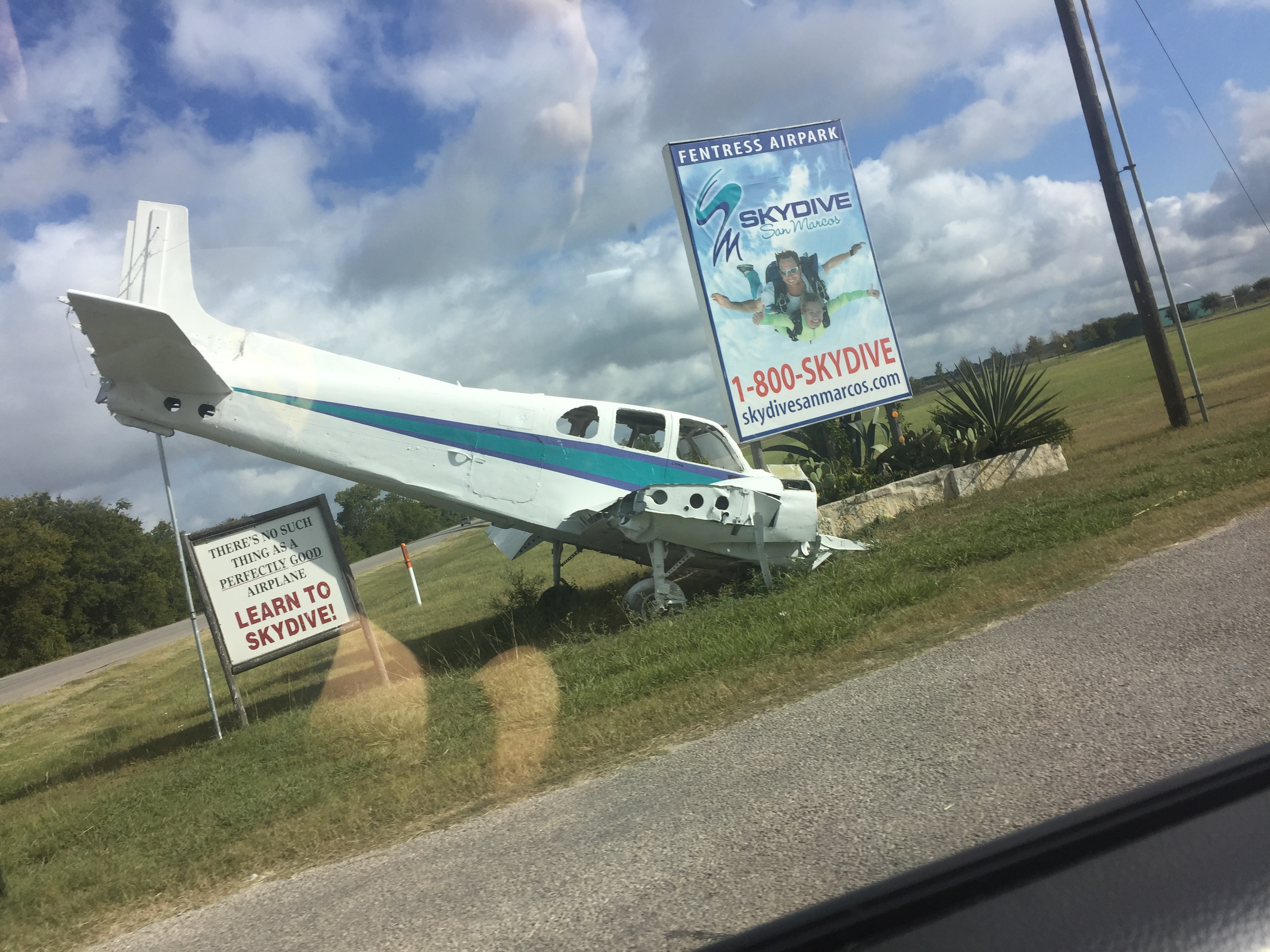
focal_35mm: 29
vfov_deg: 48.2
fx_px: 1064
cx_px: 635
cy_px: 476
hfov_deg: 61.7
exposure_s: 1/350
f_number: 2.2
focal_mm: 4.15
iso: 32
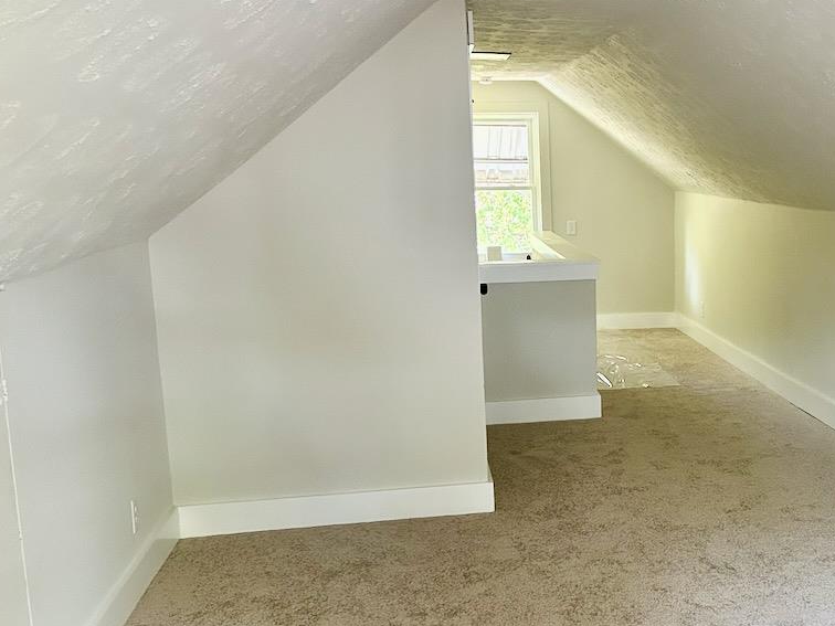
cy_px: 346
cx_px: 627
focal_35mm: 44
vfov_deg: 32.8
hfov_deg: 41.7
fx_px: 1061
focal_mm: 5.7
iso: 400
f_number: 1.5
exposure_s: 1/60
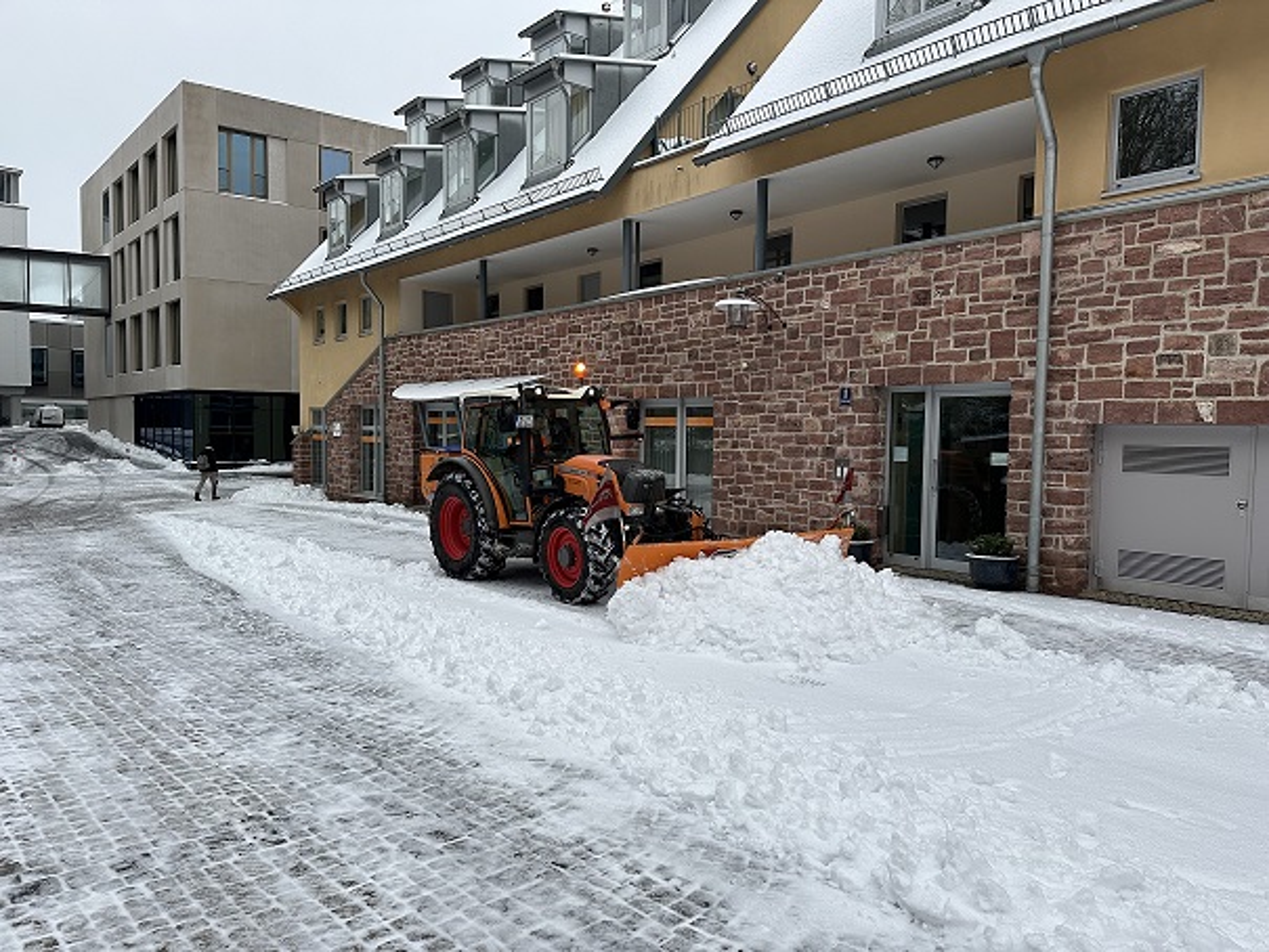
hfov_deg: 71.6
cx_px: 634
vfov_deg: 56.8
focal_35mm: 24
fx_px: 880
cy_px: 476
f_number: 1.78
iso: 80
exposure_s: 1/864
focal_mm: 6.86
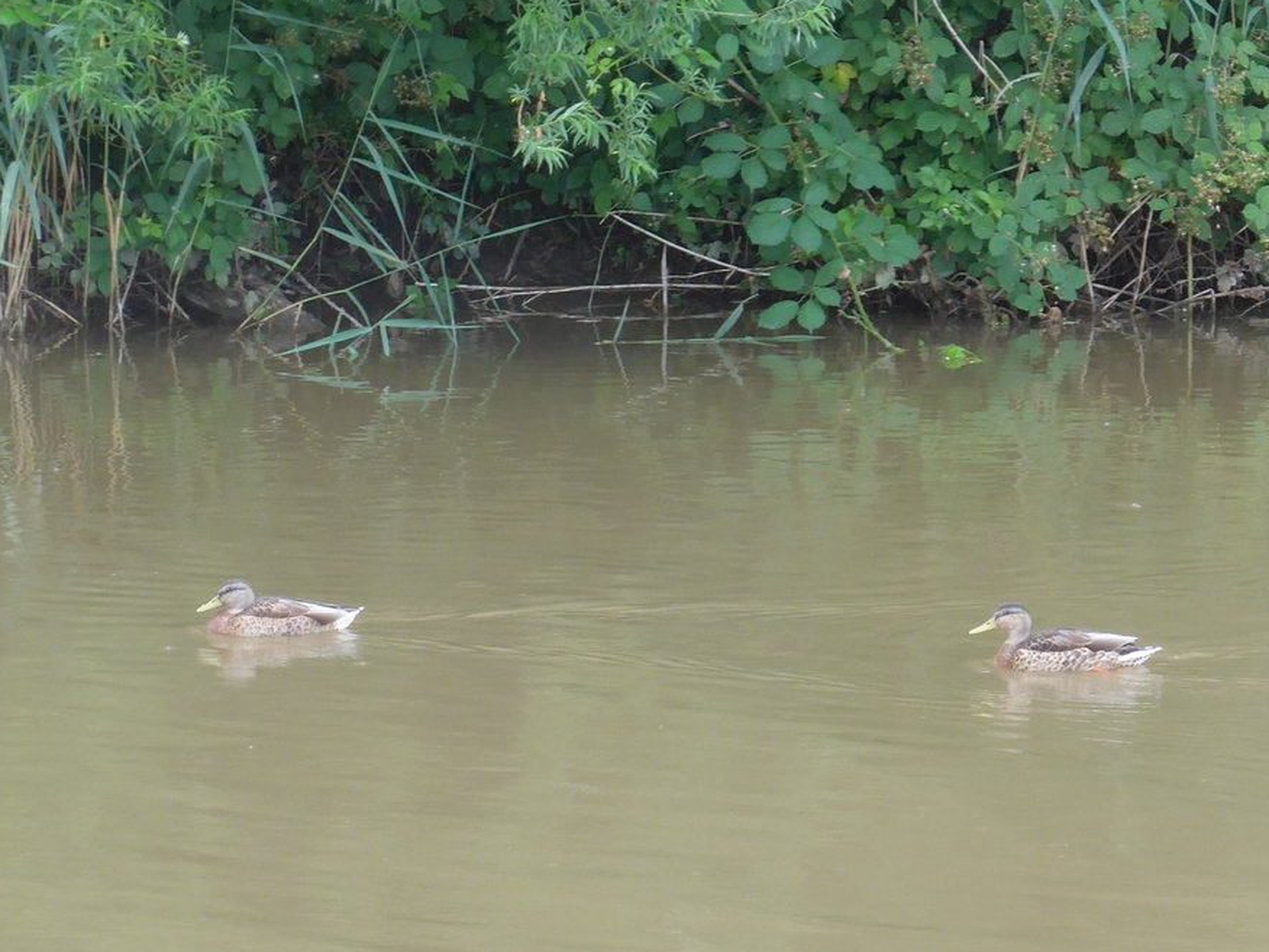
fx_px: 11144
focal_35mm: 304
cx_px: 611
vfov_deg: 4.9
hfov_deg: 6.5
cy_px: 438
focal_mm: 42.8
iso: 400
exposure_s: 1/80
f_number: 5.9
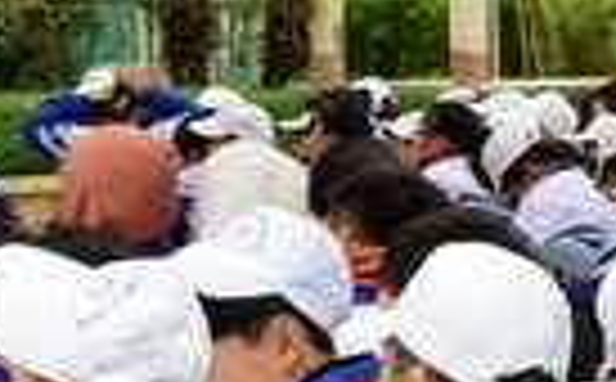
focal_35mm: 233
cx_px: 1358
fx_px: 3904
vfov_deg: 5.6
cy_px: 180
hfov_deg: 8.4
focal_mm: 48
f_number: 6.3
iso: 320
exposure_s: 1/100
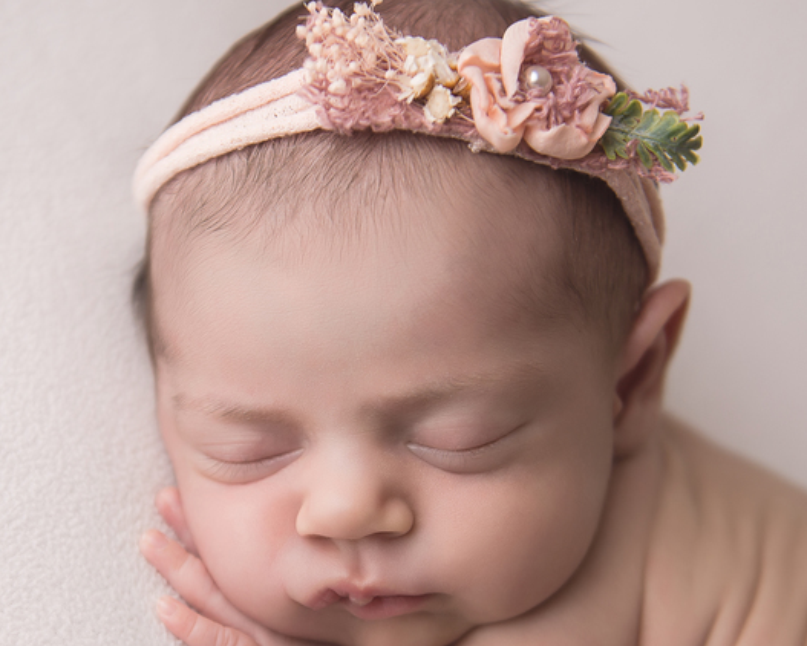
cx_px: 305
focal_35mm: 94
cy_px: 458
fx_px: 2246
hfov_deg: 20.3
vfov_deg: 16.3
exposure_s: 1/160
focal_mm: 44
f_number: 2.8
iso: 125
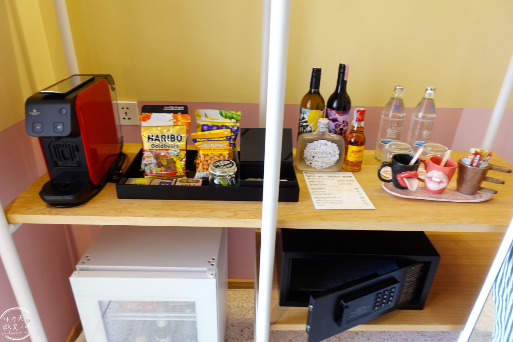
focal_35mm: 24
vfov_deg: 53.1
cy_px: 171
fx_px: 342
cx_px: 256
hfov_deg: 73.7
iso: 125
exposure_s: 1/30
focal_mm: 9.4
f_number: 2.2
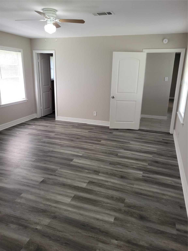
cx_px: 94
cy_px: 126
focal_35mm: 26
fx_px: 188
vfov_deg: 67.3
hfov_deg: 53.1
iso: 80
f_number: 1.8
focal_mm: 5.4
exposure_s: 1/60
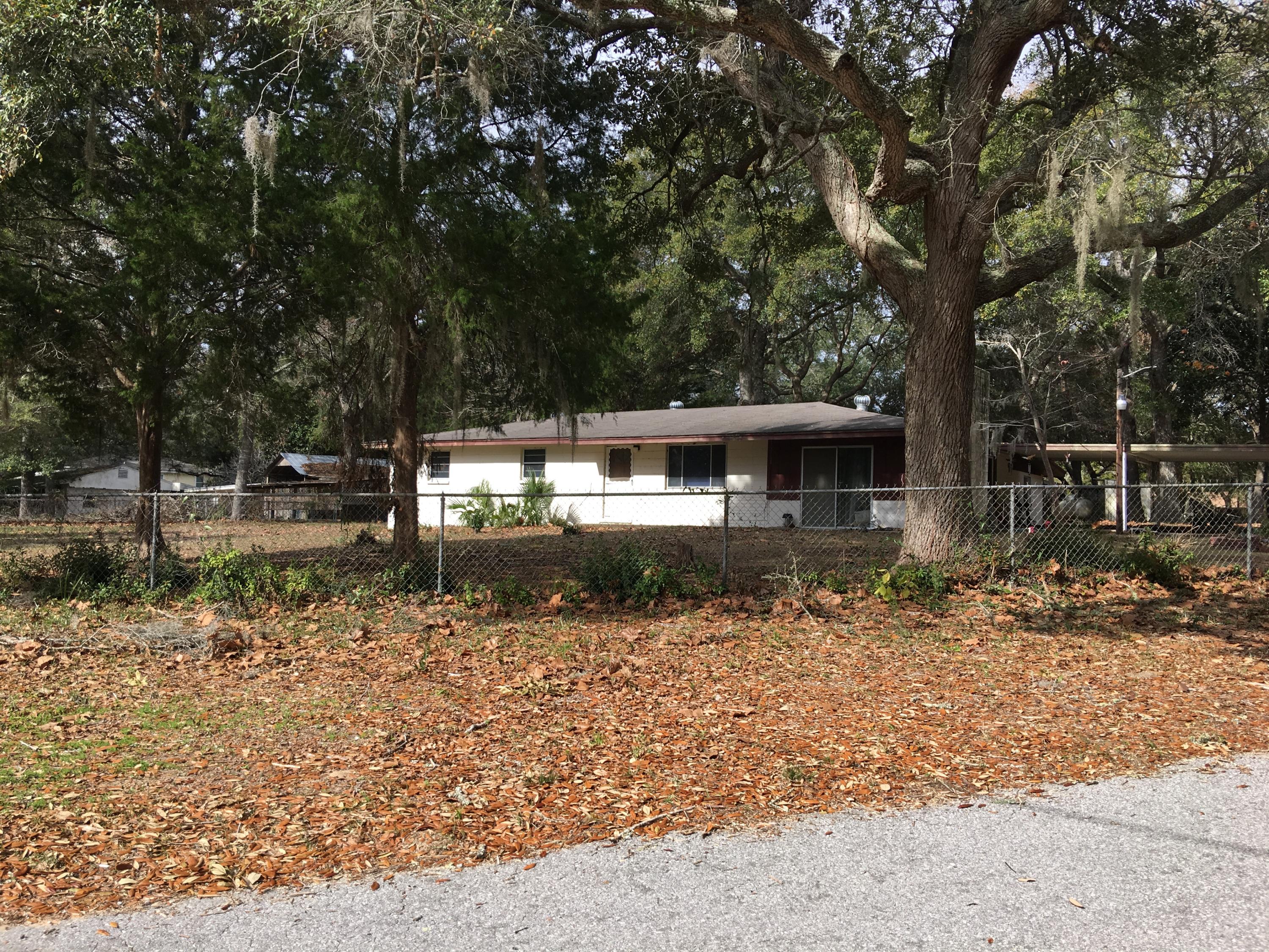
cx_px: 634
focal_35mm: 29
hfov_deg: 61.7
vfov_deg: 48.2
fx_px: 1063
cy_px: 476
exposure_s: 1/974
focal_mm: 4.15
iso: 25
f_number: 2.2
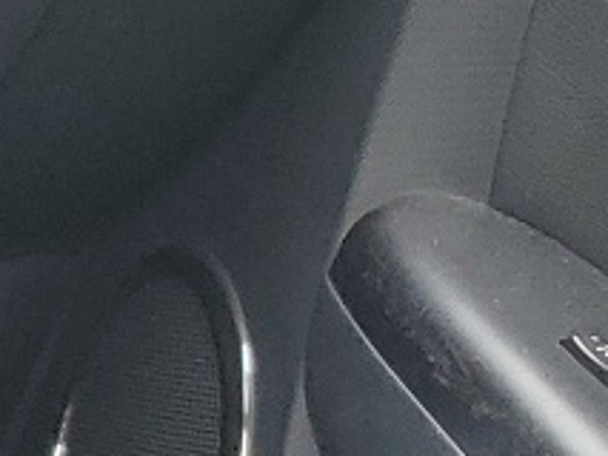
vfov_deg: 7.5
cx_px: -1541
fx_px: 3427
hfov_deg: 7.9
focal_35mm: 195
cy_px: 693
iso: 50
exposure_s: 1/149
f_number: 1.5
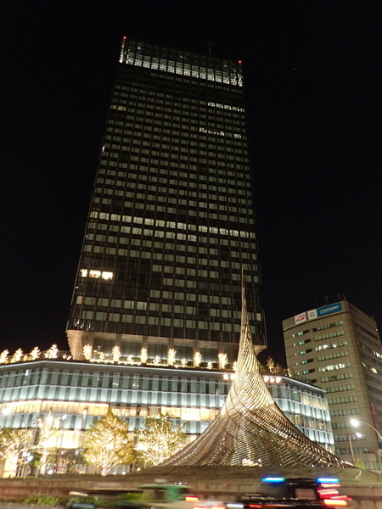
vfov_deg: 69.4
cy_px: 254
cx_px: 191
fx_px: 368
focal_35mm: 25
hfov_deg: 54.9
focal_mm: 4.5
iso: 800
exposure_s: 1/10
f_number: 2
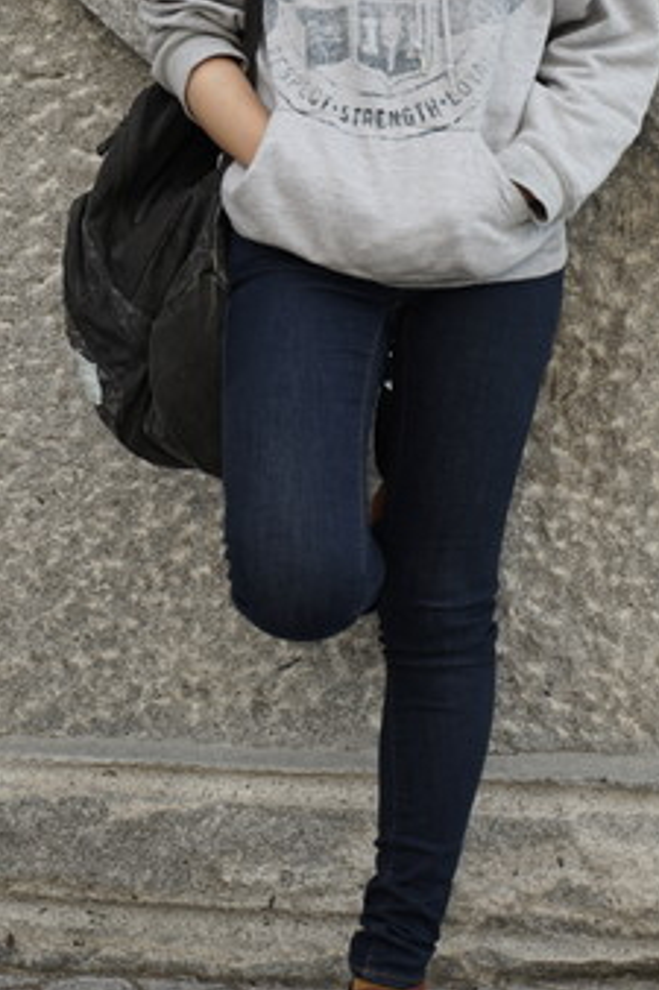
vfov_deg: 16.1
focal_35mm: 127
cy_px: 293
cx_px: 388
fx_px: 3491
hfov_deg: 10.8
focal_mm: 67
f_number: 2.8
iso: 100
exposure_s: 1/125
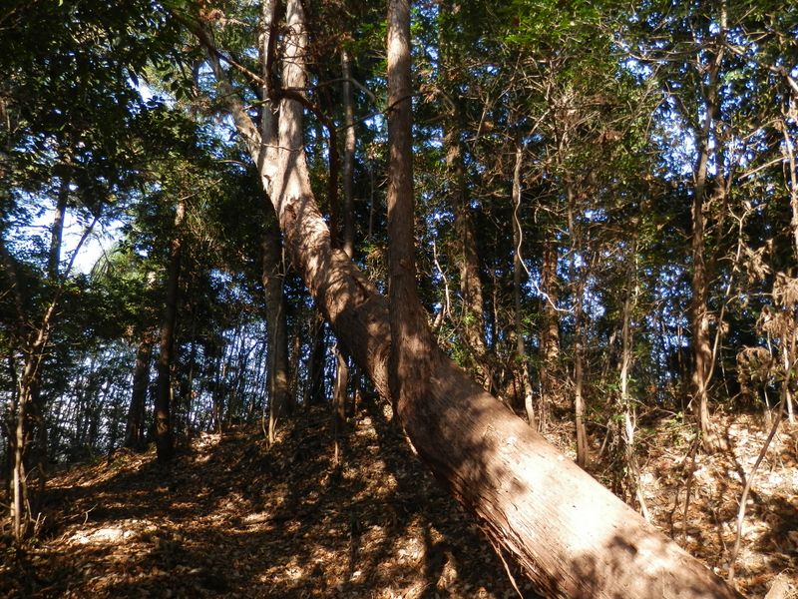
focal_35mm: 25
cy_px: 300
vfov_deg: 54.9
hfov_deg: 69.4
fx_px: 576
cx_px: 399
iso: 80
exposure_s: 1/80
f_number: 3
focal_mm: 4.5
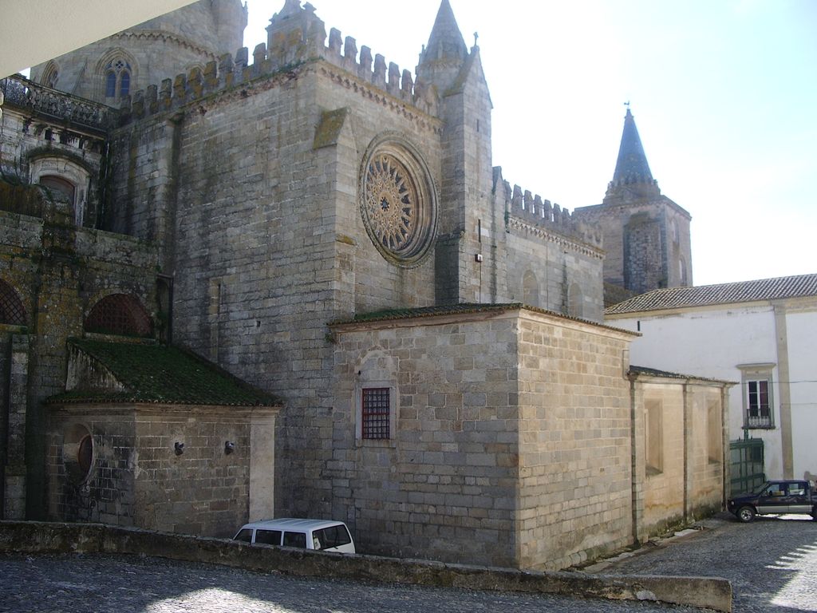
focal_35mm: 35
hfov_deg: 52.6
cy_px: 306
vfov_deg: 40.7
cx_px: 408
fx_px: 826
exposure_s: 1/200
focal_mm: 5.8
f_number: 4.3
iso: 50
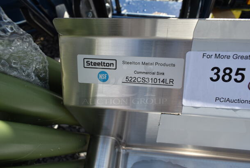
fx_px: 188
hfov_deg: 67.3
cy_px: 84
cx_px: 125
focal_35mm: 27
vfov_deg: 48.0
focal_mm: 18
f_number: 8
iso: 100
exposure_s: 1/250
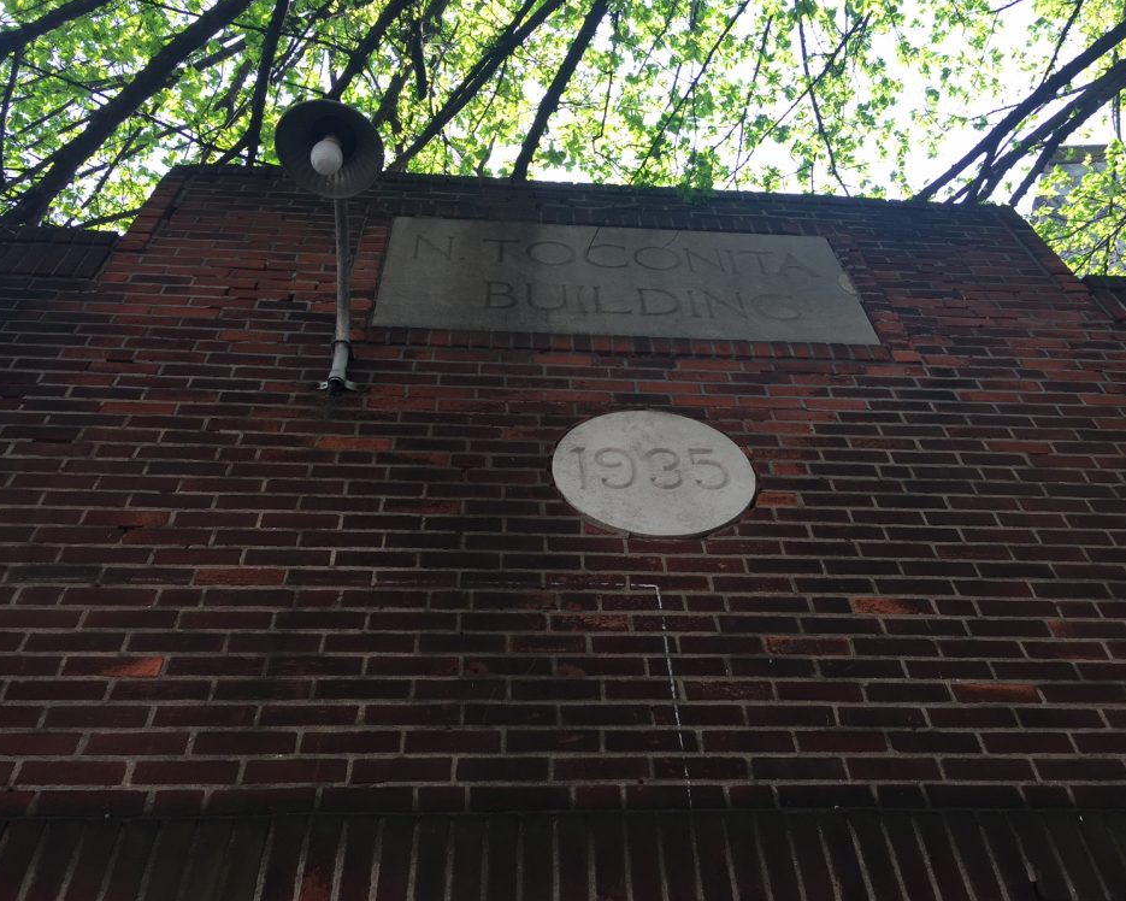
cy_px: 459
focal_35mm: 31
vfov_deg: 47.1
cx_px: 605
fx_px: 1033
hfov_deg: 57.1
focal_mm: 4.15
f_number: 2.2
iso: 32
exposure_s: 1/244
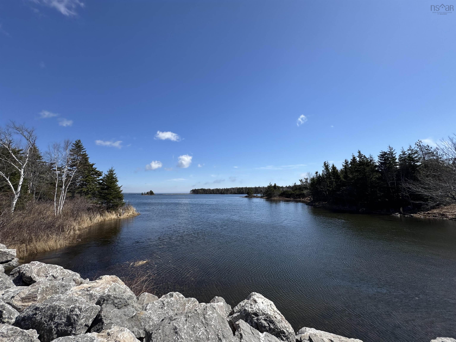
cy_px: 171
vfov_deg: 85.7
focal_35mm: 14
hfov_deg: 102.1
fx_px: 184
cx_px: 228
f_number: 2.2
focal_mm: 2.22
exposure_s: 1/3390
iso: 50
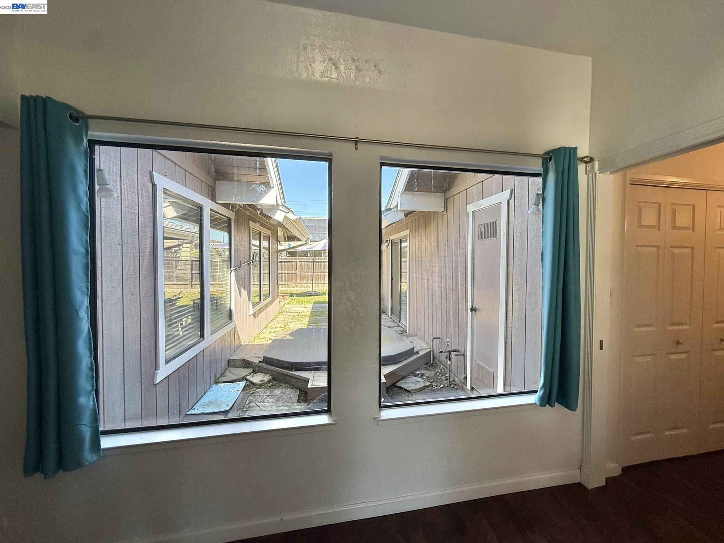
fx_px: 293
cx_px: 362
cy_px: 272
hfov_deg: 102.1
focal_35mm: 14
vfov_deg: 85.7
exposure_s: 1/243
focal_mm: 2.22
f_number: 2.2
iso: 64
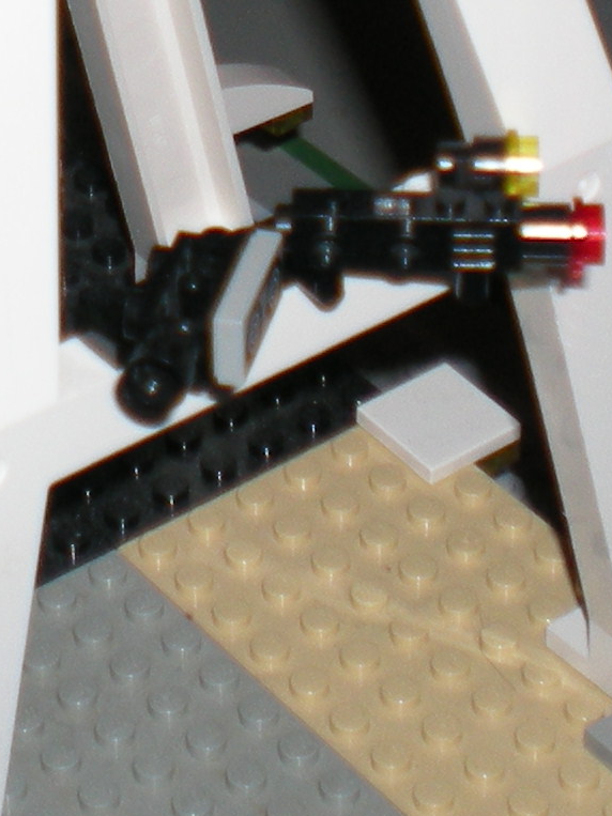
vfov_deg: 12.5
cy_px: -274
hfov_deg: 9.7
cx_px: 127
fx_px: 3608
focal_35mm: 153
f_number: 3.1
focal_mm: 6.3
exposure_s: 1/60
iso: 64
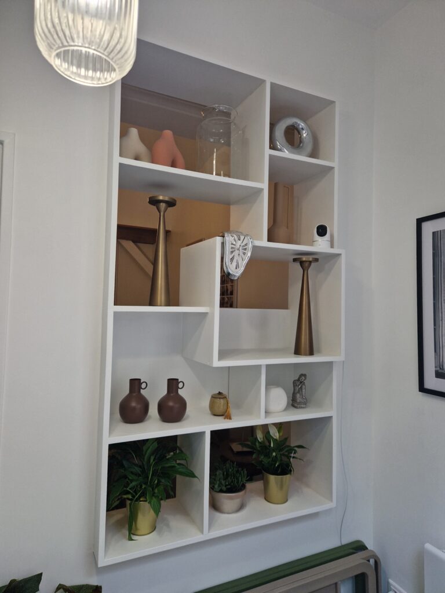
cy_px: 296
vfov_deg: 73.9
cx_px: 222
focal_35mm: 23
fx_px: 394
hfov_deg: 58.9
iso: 64
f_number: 1.8
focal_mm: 5.4
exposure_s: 1/180
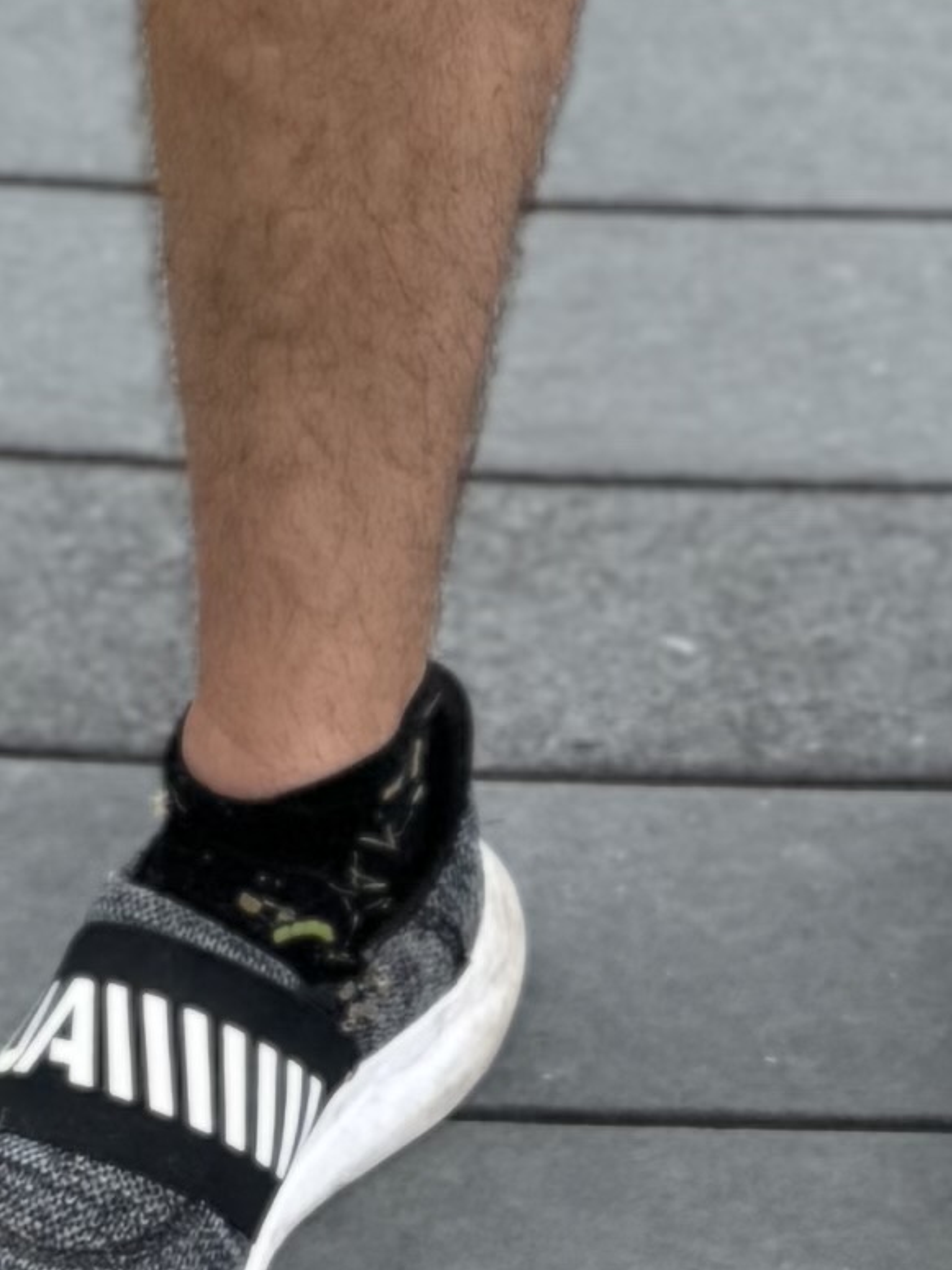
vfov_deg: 9.2
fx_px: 6492
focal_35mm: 177
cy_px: -2381
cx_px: 716
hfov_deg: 8.4
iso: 80
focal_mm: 6.76
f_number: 1.78
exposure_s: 1/1869
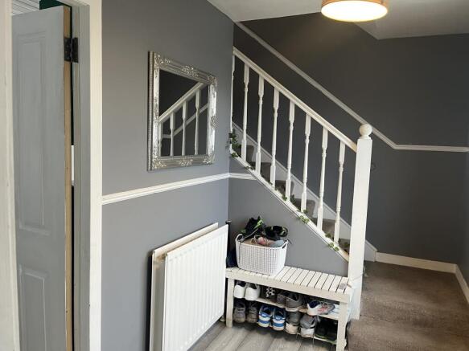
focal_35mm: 26
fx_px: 352
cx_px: 234
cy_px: 176
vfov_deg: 53.0
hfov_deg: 67.3
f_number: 1.6
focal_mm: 5.1
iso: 125
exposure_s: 1/60
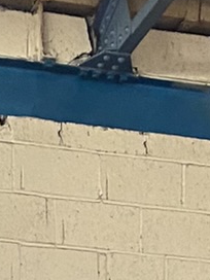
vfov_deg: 7.9
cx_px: -48
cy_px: 989
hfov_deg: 7.5
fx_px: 1585
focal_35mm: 196
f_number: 1.8
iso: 125
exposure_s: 1/50
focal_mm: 4.25
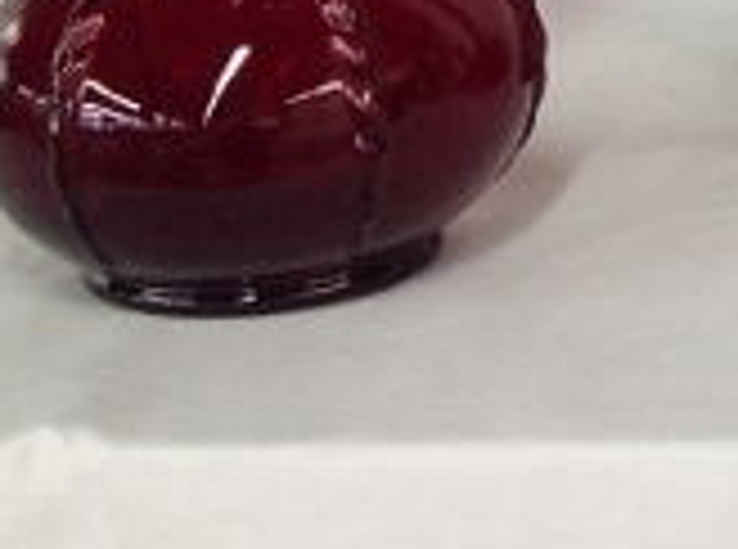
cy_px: -340
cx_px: 1611
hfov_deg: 10.4
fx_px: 3635
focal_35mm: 171
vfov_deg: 8.4
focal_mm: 4.28
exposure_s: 1/15
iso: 64
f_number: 2.4
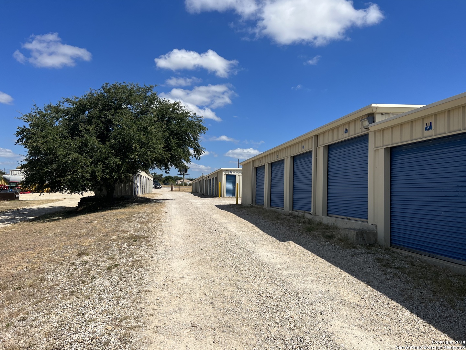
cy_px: 175
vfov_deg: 53.1
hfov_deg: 67.3
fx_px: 350
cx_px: 233
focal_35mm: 26
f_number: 1.5
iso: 50
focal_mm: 5.7
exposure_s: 1/6993
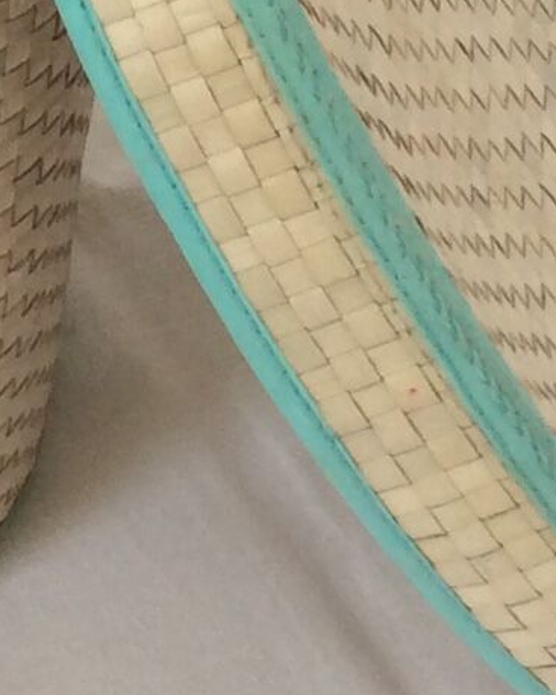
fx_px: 3621
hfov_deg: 8.5
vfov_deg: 10.9
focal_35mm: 176
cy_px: -8
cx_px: -382
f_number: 2.4
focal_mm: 3.3
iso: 50
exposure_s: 1/50
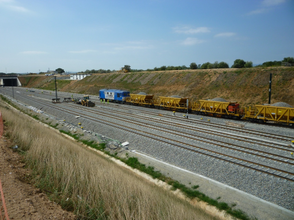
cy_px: 110
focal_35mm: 29
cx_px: 147
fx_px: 246
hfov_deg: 61.6
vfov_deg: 48.2
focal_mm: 5.2
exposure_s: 1/640
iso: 80
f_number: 4.5
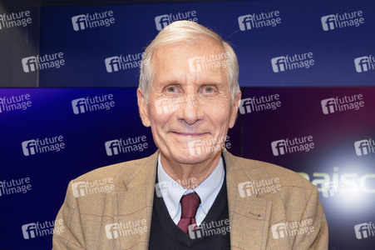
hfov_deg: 54.5
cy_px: 125
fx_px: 364
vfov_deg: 37.8
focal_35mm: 35
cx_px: 188
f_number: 5.6
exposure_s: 1/125
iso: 2000
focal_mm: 35
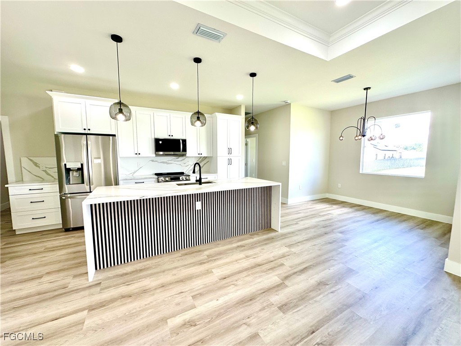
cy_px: 173
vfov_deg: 85.7
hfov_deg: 102.1
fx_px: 186
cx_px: 230
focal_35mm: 14
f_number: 2.2
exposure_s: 1/120
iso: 64
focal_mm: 2.22
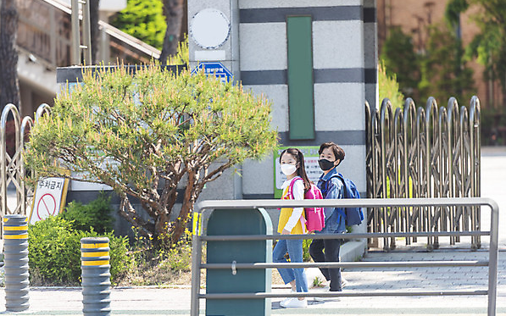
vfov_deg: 6.4
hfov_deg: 10.2
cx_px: 253
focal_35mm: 205
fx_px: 2827
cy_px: 153
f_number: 2.8
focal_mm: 200
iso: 200
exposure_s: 1/500
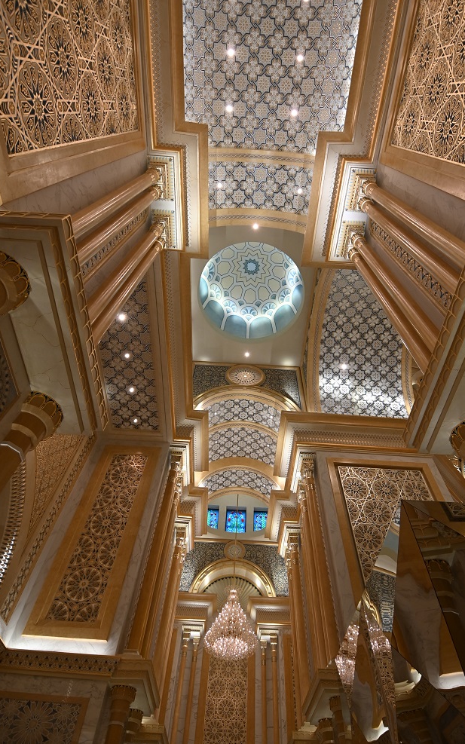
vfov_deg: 56.7
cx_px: 244
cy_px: 369
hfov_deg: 37.3
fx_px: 689
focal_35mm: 34
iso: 400
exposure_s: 1/160
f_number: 4
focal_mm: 22
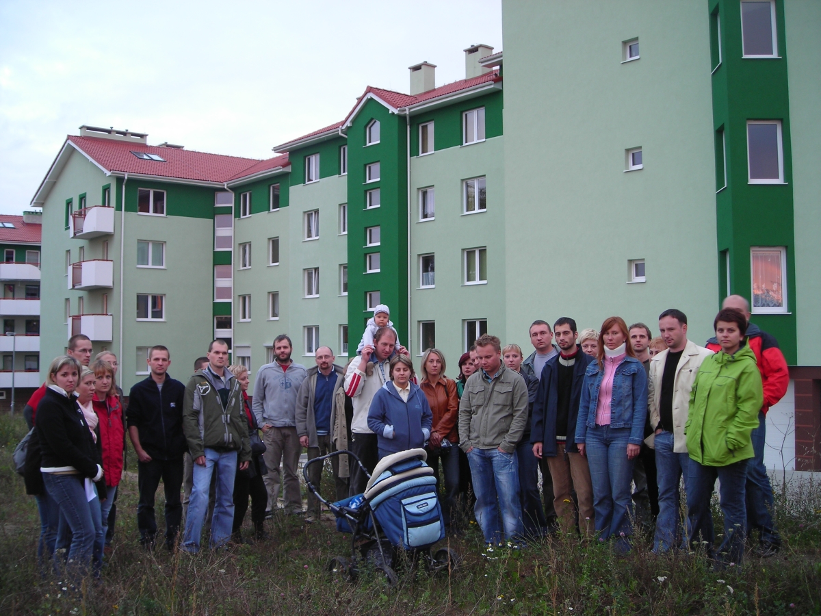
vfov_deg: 37.7
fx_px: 901
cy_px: 308
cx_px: 410
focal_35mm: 38
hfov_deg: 49.0
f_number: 3.2
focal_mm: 6.3
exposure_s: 1/7.5
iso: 50
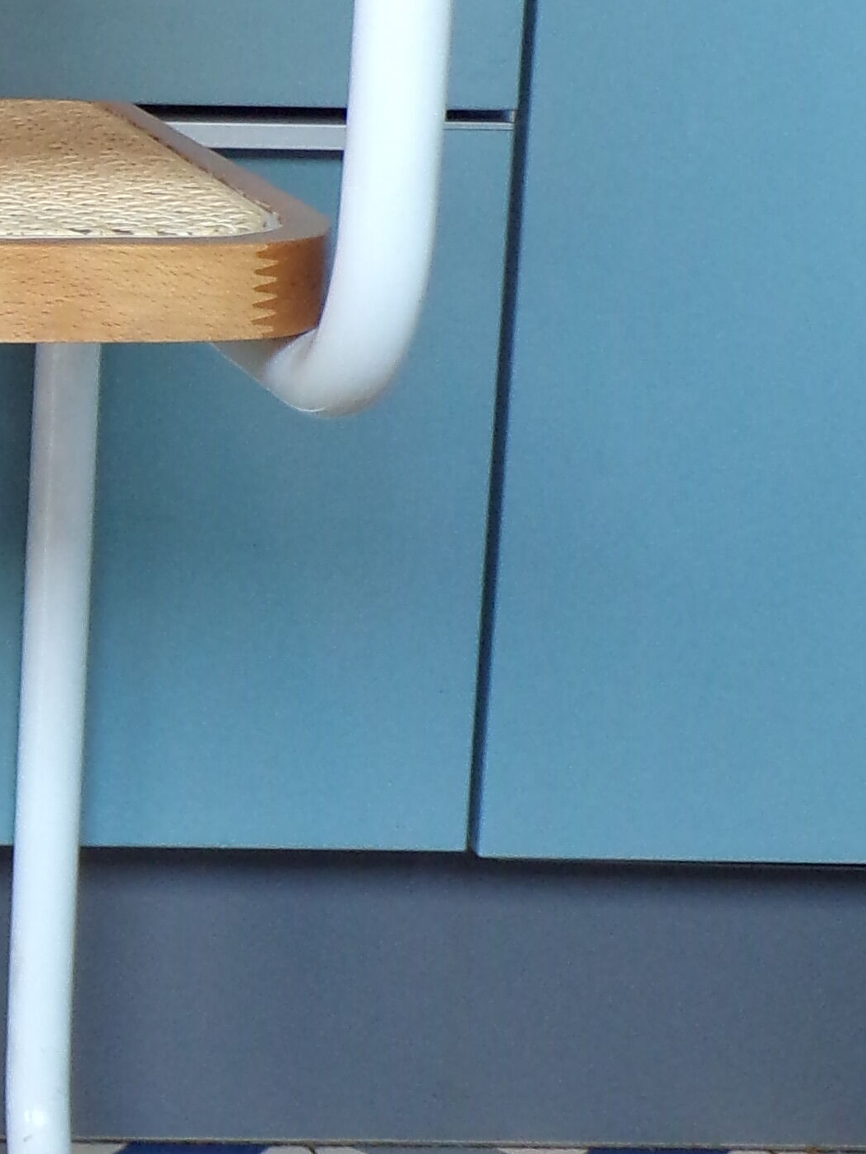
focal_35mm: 105
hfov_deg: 13.2
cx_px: -512
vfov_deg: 18.7
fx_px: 3502
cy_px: 360
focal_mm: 5.8
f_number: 3.2
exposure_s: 1/25
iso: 200
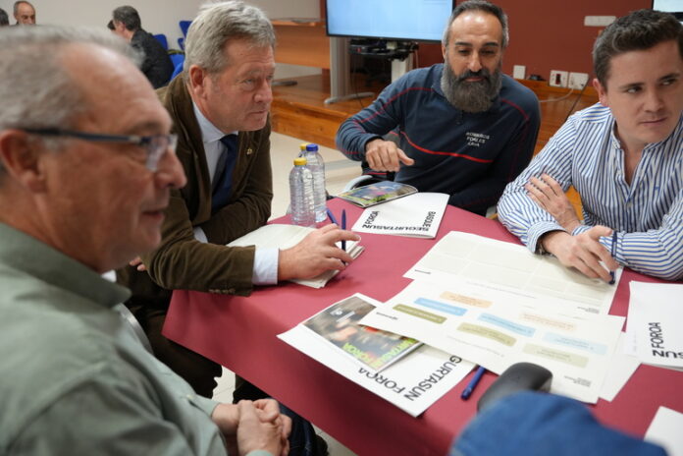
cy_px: 228
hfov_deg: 61.1
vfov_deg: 43.0
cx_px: 342
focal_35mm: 30
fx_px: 579
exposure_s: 1/160
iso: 1600
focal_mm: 30.5
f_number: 4
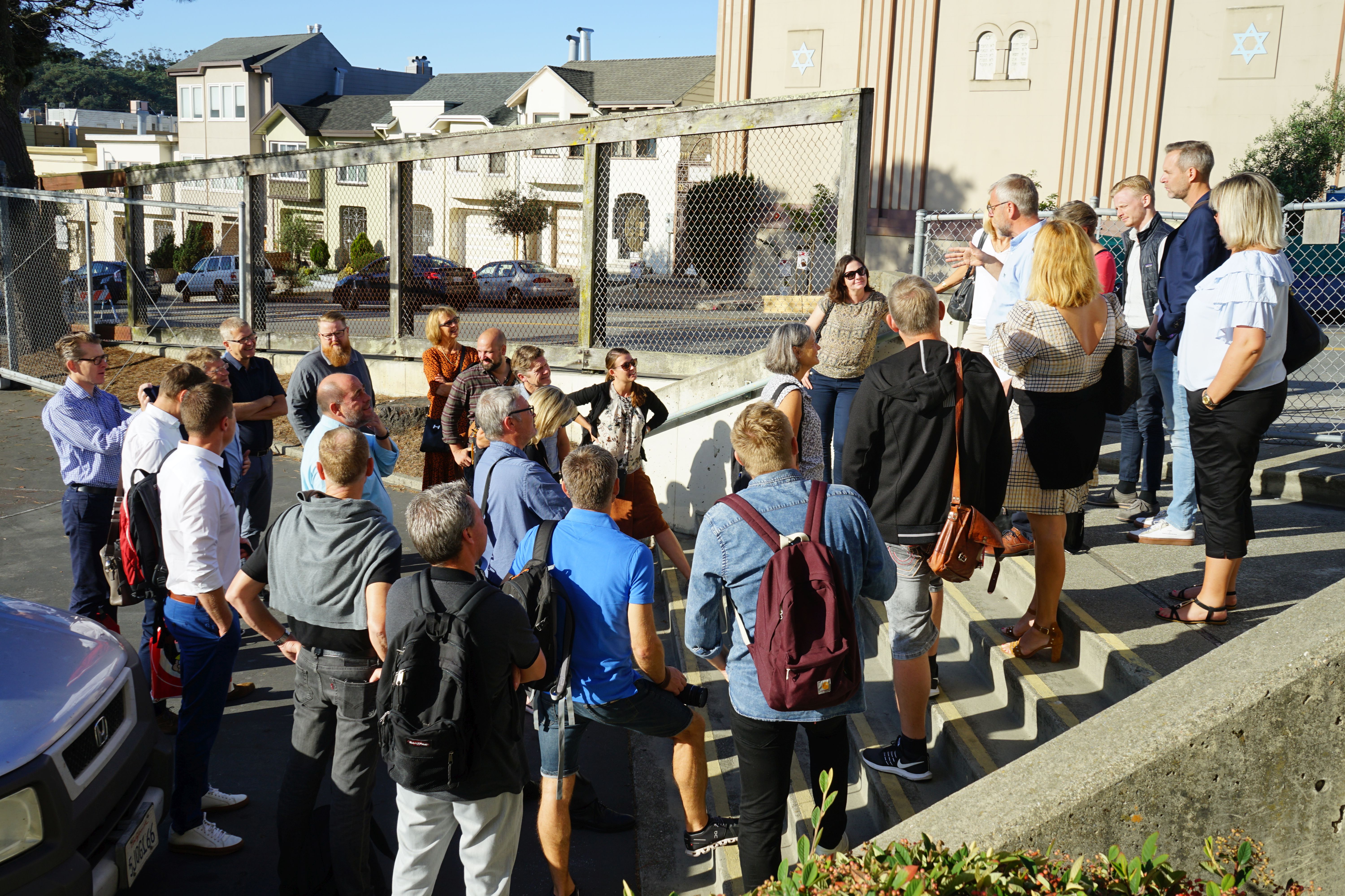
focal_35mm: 35
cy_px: 448
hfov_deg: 54.4
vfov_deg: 37.9
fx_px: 1308
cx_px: 672
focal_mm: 35
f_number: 11
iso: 100
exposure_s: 1/125
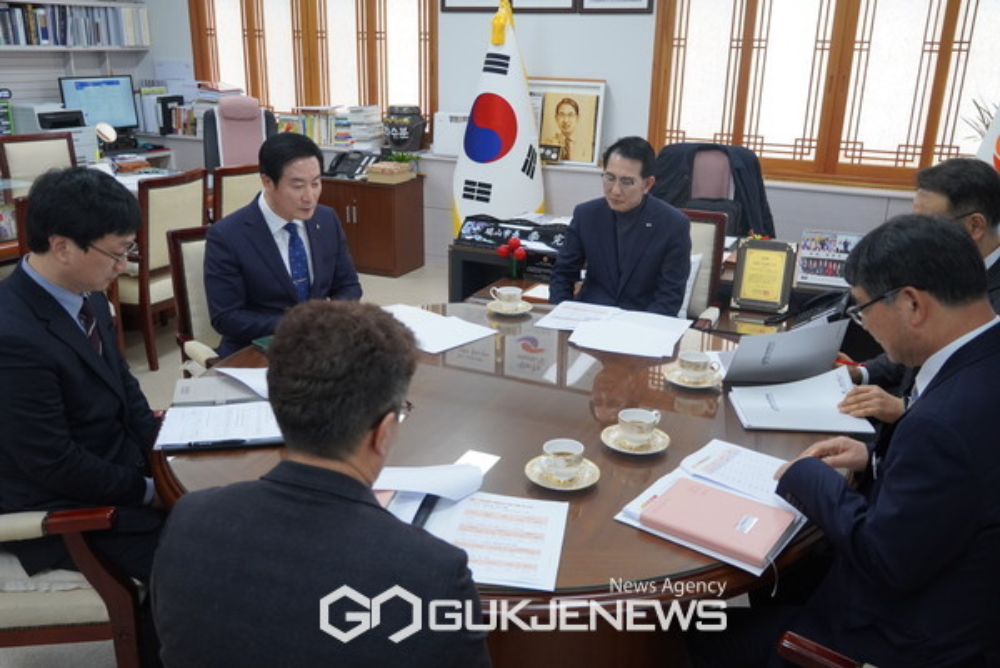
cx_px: 500
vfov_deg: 41.8
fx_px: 876
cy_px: 334
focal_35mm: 32
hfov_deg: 59.5
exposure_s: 1/160
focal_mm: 21
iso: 1250
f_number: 4
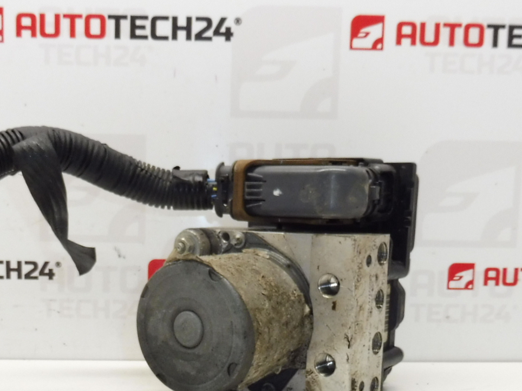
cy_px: 352
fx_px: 769
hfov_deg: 37.2
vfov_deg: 27.5
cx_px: 187
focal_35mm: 51
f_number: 3.5
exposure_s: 1/60
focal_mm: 4.3
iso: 200
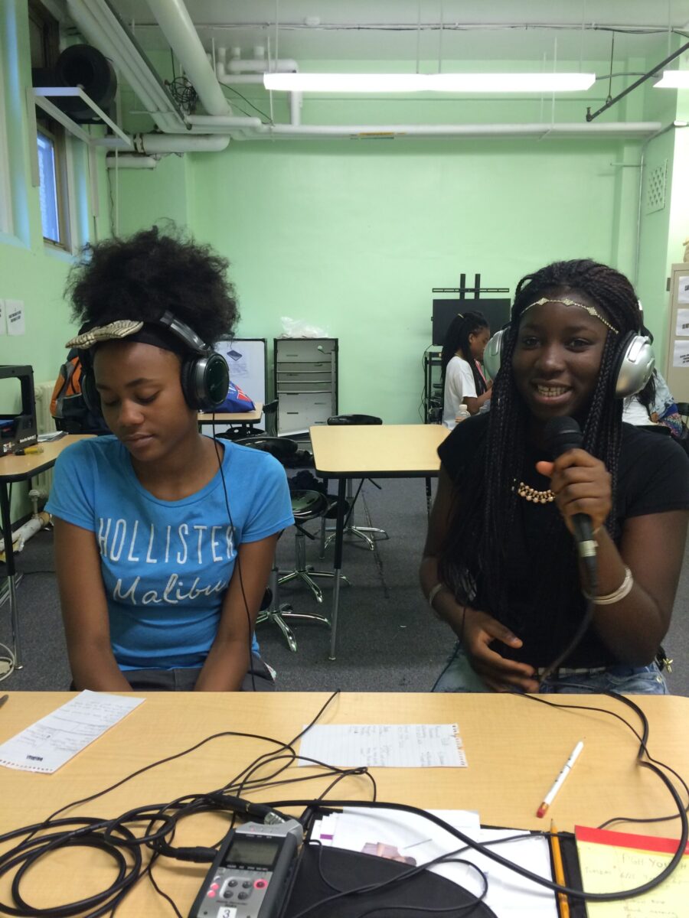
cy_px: 459
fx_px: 770
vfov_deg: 61.7
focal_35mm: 29
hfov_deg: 48.2
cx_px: 344
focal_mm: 4.15
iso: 100
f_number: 2.2
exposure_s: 1/30
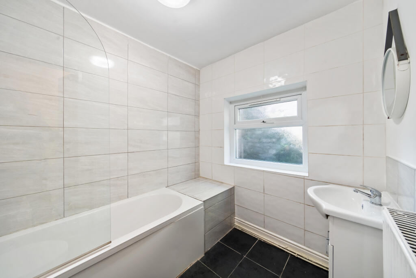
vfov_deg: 90.0
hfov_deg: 112.6
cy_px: 139
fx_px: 139
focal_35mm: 12
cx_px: 208
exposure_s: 1/200
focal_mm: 12
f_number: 8
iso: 400
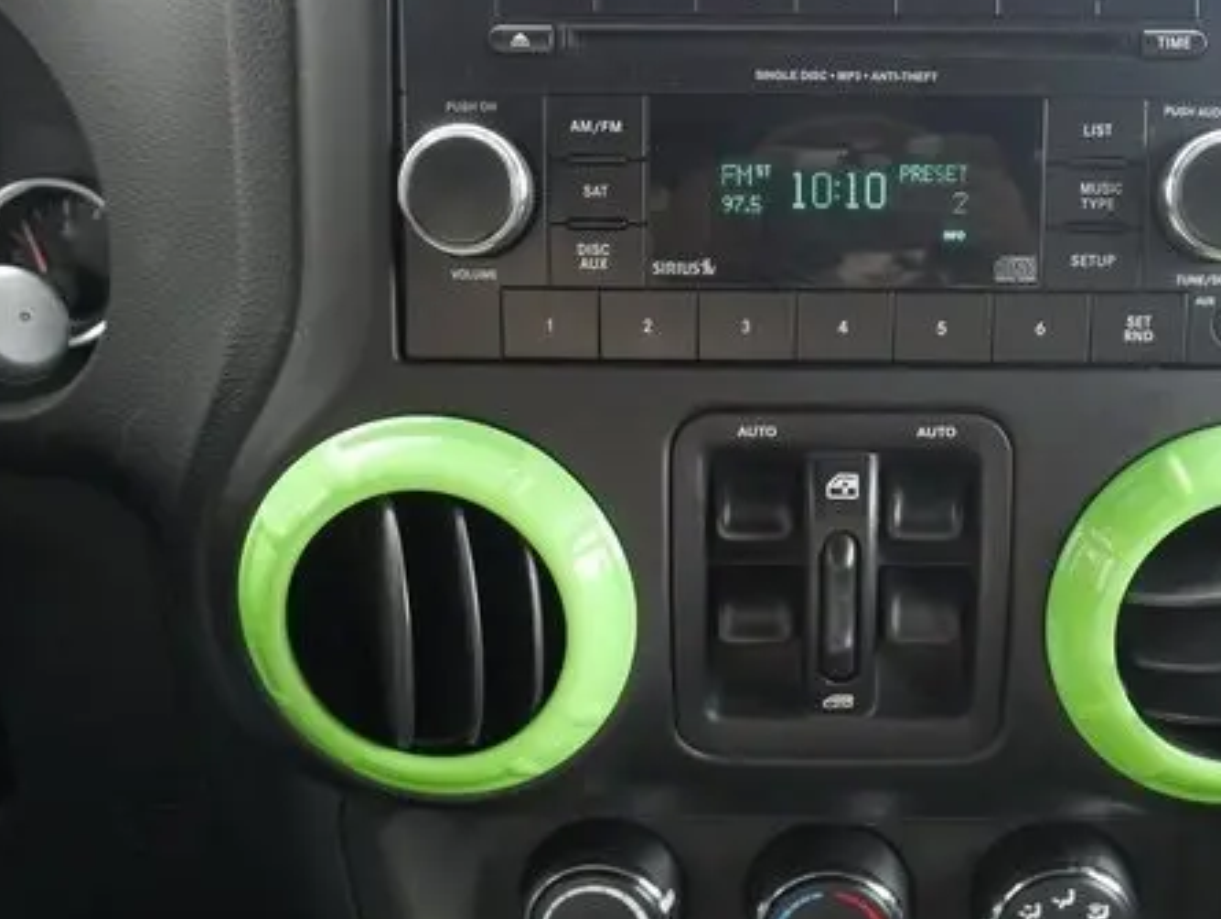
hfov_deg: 40.7
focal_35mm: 46
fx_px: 1625
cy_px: 451
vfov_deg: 31.6
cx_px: 815
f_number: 5
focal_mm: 16
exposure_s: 1/60
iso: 3200
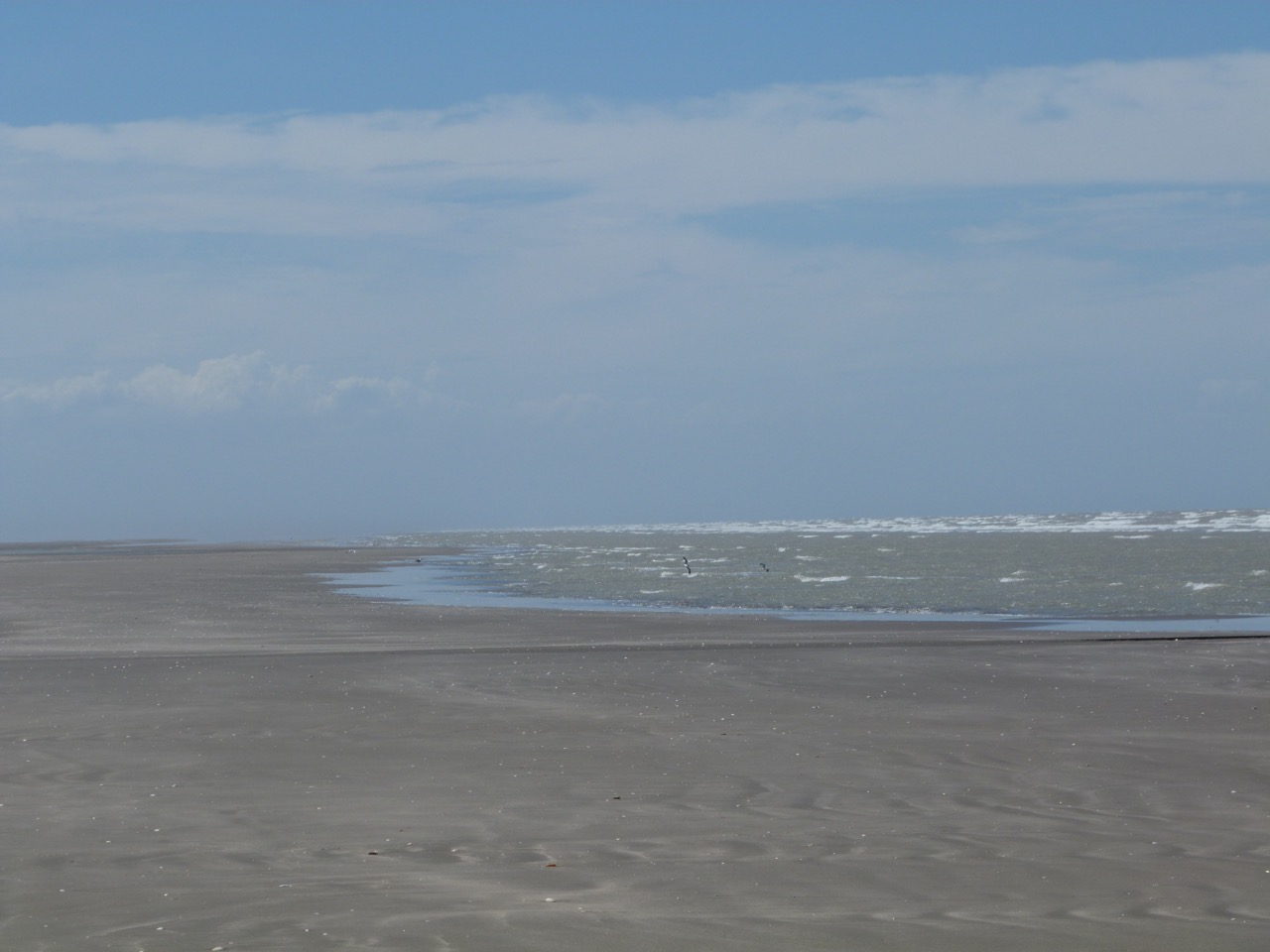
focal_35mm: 124
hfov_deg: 15.9
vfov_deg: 12.0
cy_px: 476
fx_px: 4549
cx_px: 635
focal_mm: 22.3
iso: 80
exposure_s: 1/800
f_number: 5.6
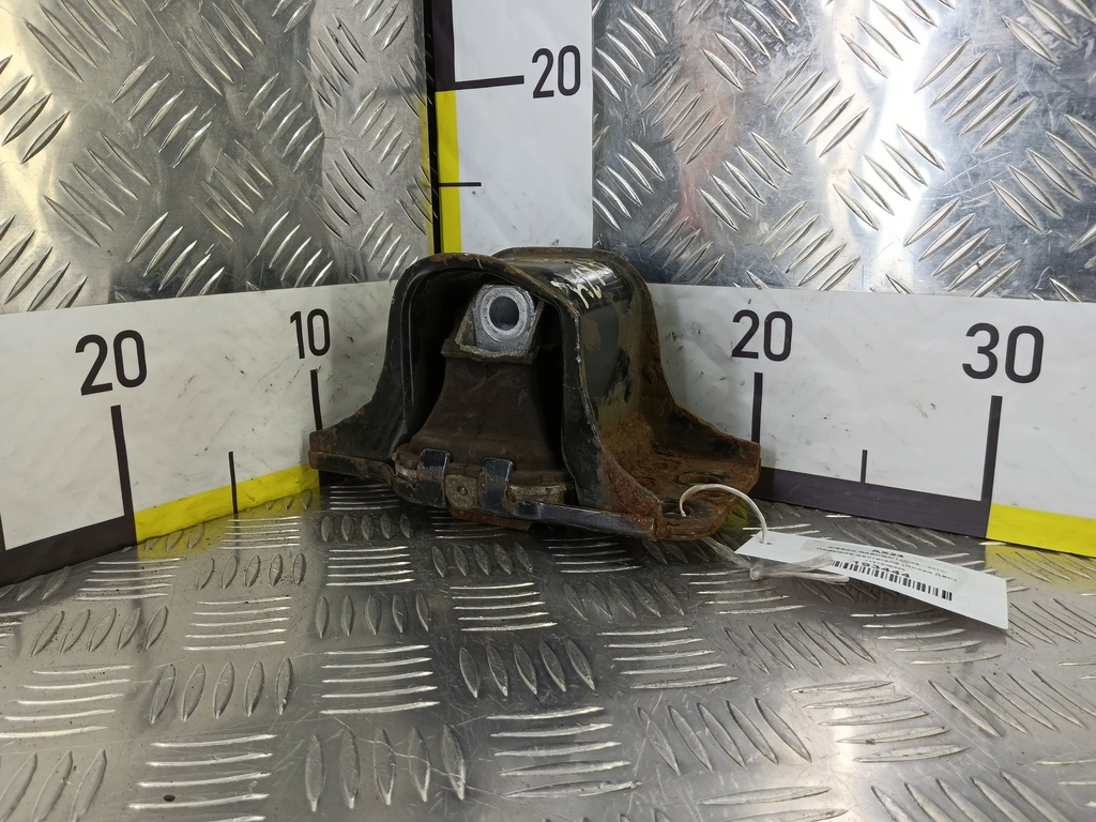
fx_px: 728
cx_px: 548
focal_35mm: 23
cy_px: 411
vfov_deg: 58.9
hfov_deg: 73.9
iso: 125
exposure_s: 1/50
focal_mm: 4.11
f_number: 1.6
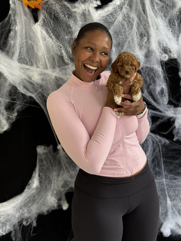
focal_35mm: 48
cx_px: 90
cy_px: 120
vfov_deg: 39.7
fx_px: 335
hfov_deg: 30.3
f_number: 1.78
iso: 100
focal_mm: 6.76
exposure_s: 1/82
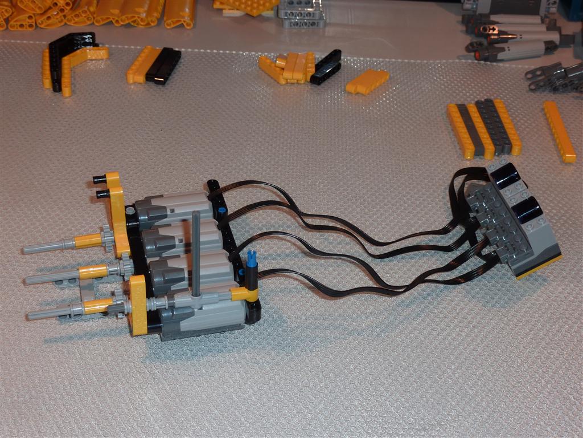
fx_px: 994
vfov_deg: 24.8
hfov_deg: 32.7
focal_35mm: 59
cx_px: 292
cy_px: 219
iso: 100
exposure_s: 1/30
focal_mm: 9.7
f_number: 3.9
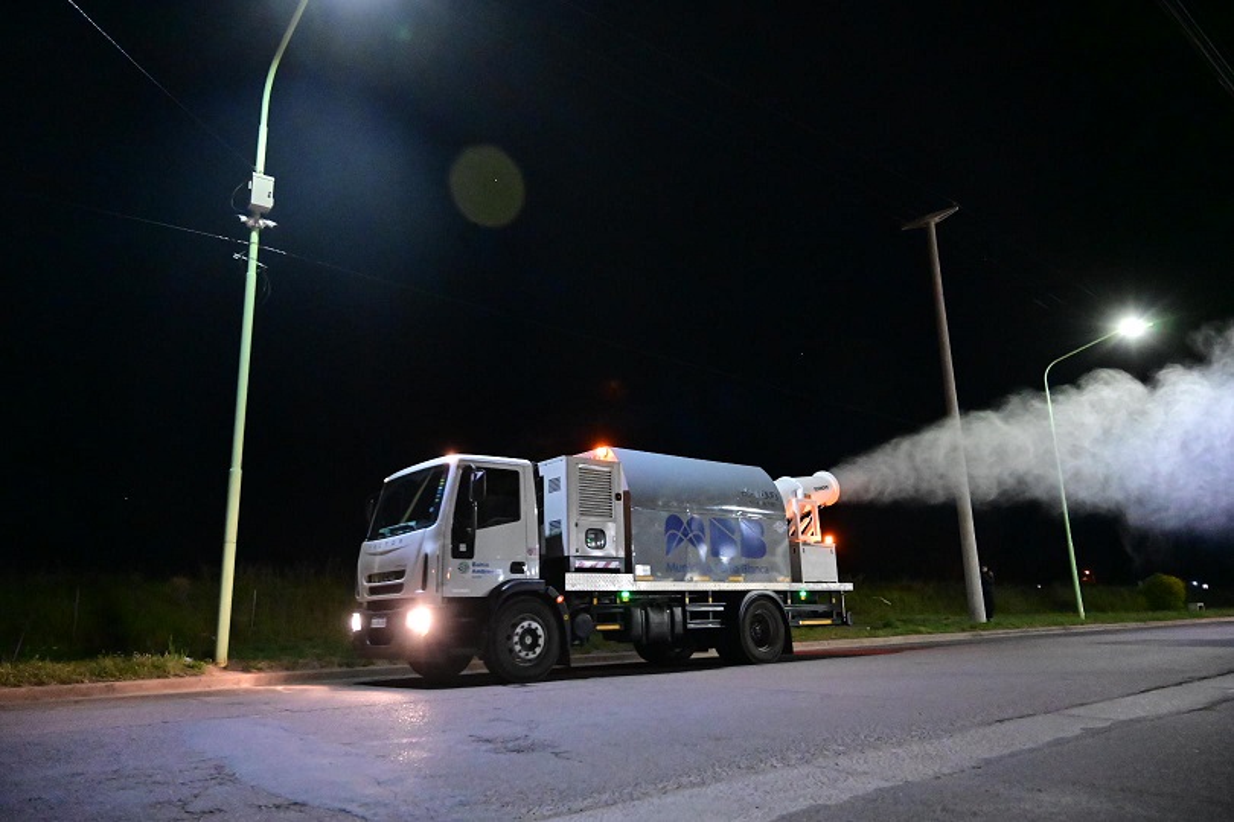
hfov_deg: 73.7
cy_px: 411
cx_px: 617
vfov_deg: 53.1
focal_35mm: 24
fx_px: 823
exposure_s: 1/160
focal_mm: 24
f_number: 4
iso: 12800
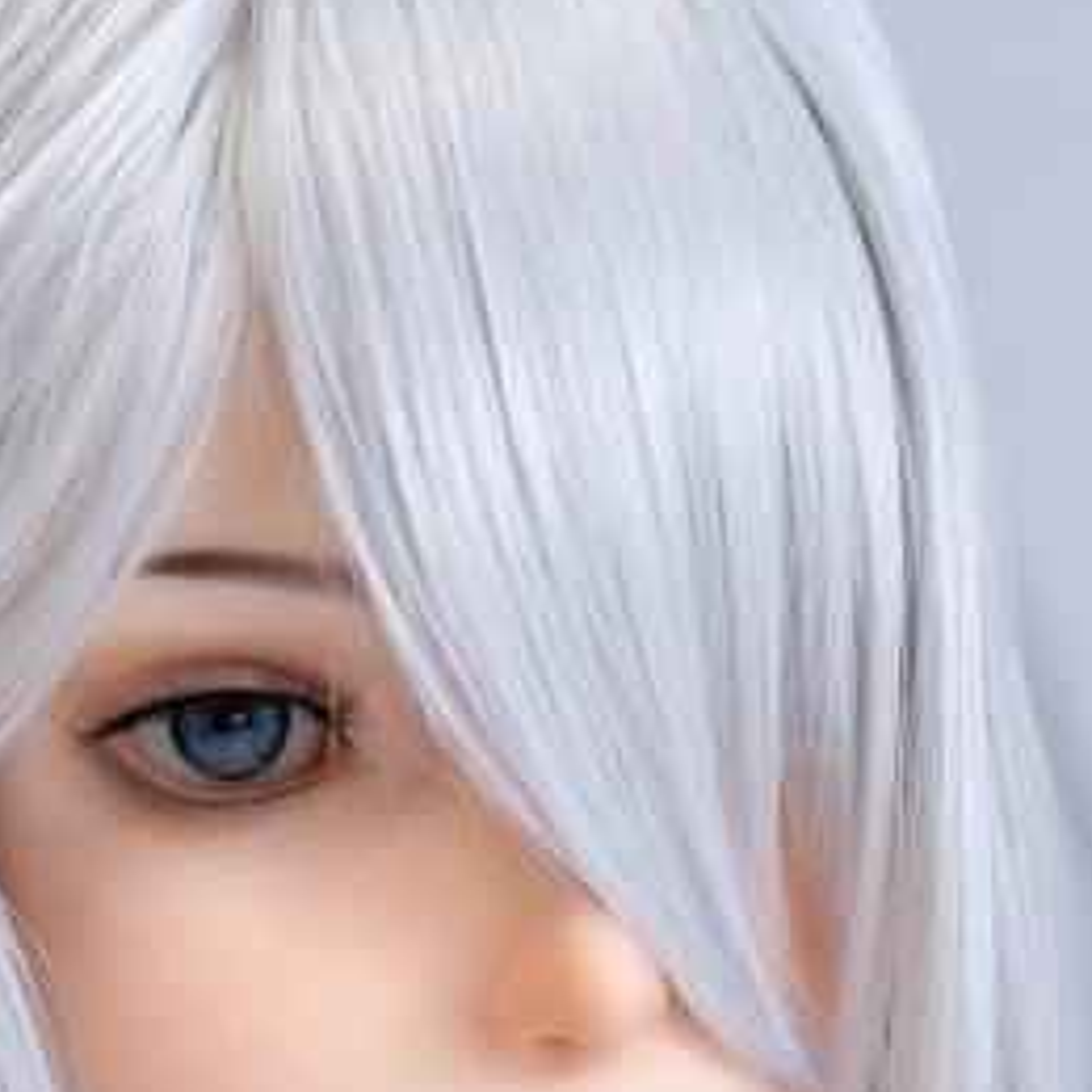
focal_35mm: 162
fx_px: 5782
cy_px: 1193
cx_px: 370
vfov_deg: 10.7
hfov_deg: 10.8
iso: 125
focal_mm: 55
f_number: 3.5
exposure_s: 1/125
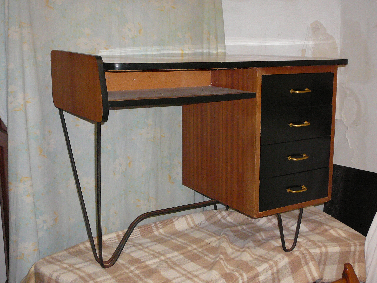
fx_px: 512
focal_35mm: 47
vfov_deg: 30.9
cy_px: 142
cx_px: 188
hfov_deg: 40.4
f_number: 3.3
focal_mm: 7
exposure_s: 1/30
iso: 320
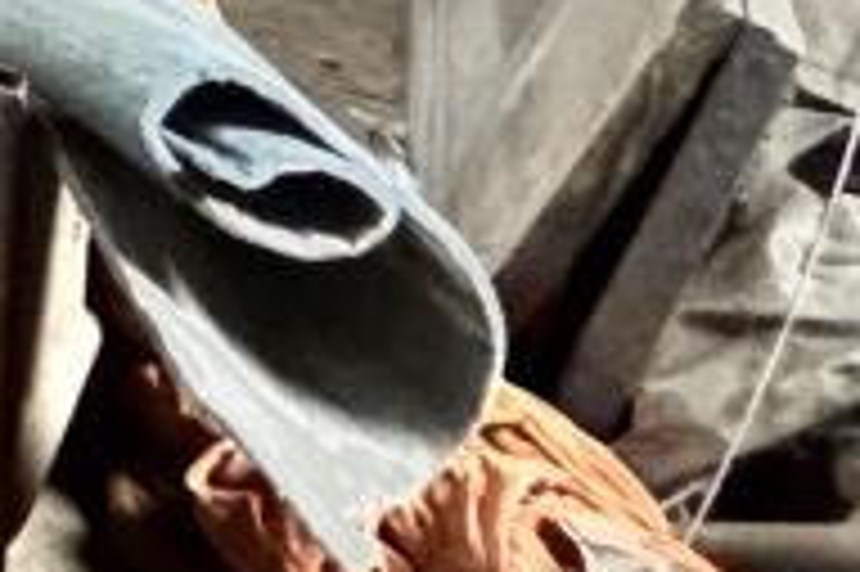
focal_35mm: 78
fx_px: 1862
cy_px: -1054
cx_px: -1409
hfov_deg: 13.5
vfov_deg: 11.6
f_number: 2.2
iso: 500
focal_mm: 2.22
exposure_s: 1/60
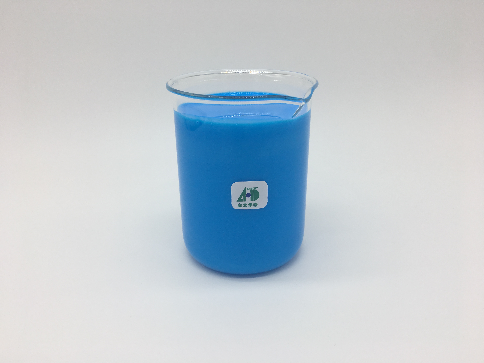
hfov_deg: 61.7
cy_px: 182
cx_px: 242
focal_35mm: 29
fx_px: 405
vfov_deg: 48.2
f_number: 2.2
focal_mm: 4.15
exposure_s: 1/442
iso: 25
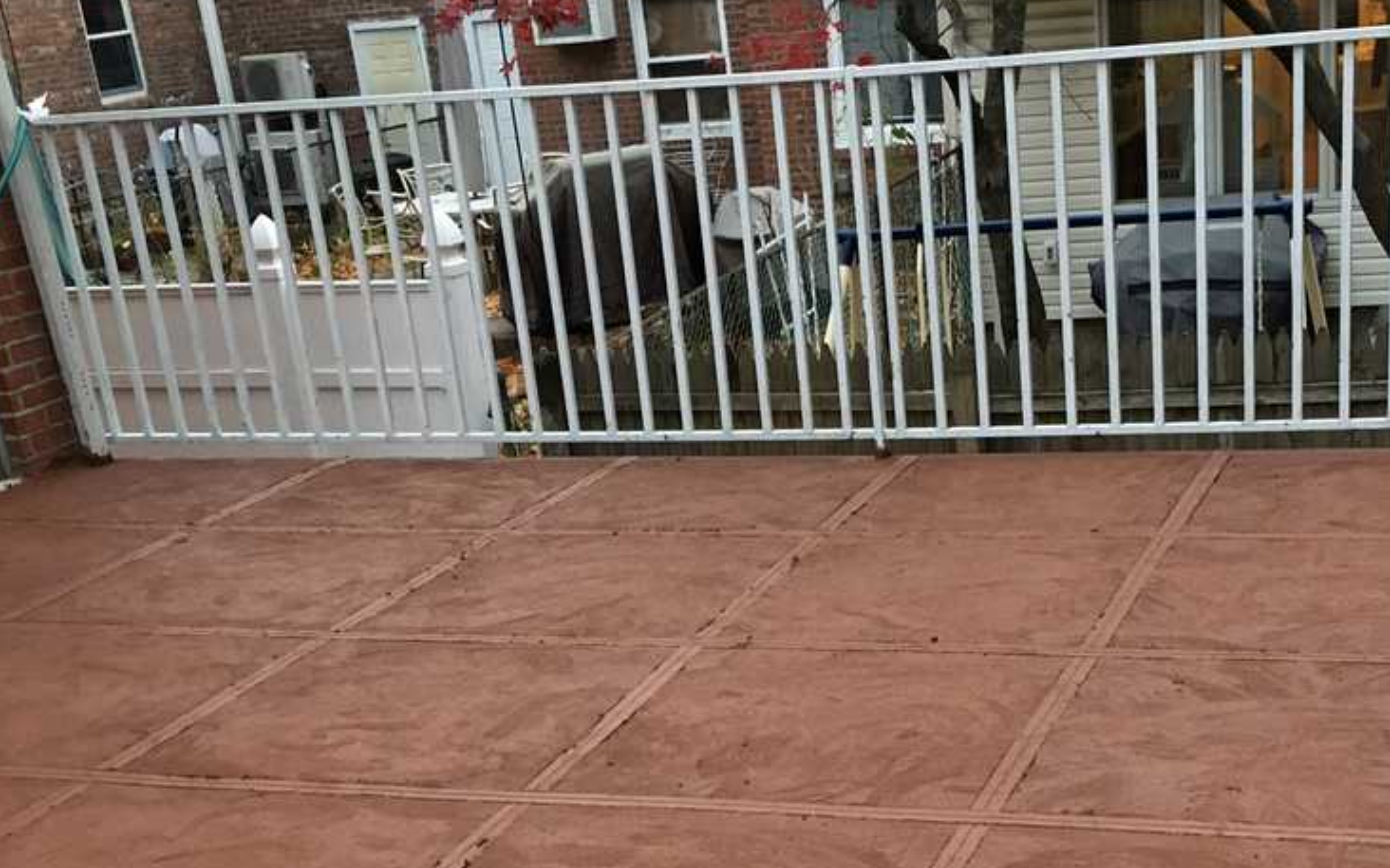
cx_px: 882
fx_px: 2121
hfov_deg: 36.1
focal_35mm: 56
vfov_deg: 22.1
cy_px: 904
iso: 125
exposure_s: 1/30
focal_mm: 4.15
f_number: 2.2
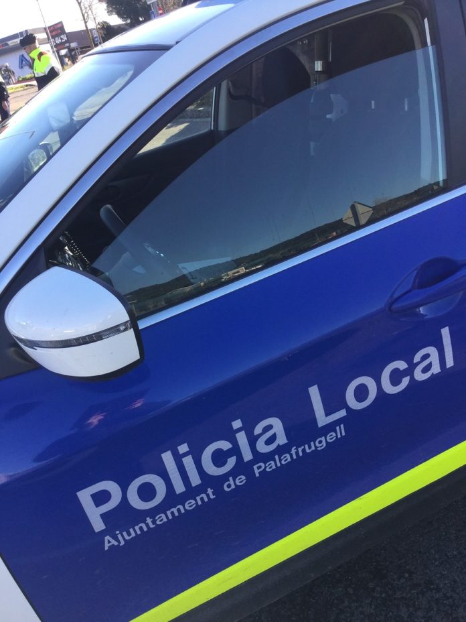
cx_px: 233
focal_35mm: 31
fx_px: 556
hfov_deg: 45.4
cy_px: 311
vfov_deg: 58.4
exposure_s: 1/220
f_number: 2.4
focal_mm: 3.3
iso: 25
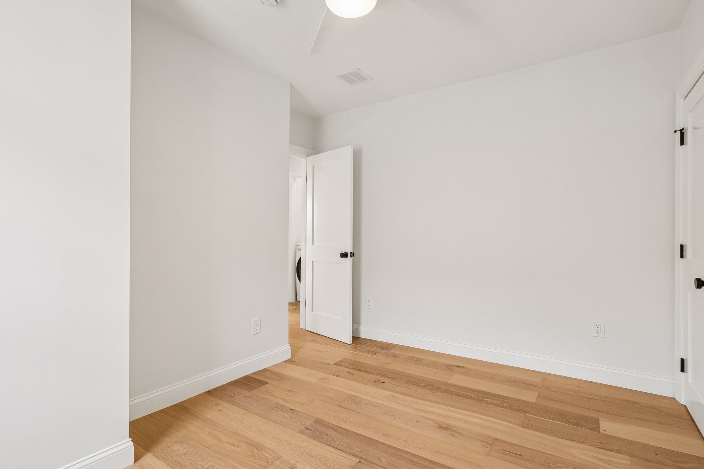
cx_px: 346
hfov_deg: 93.3
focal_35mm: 17
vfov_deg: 70.4
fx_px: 332
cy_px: 236
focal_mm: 10
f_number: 5.6
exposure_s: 1/15
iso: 200
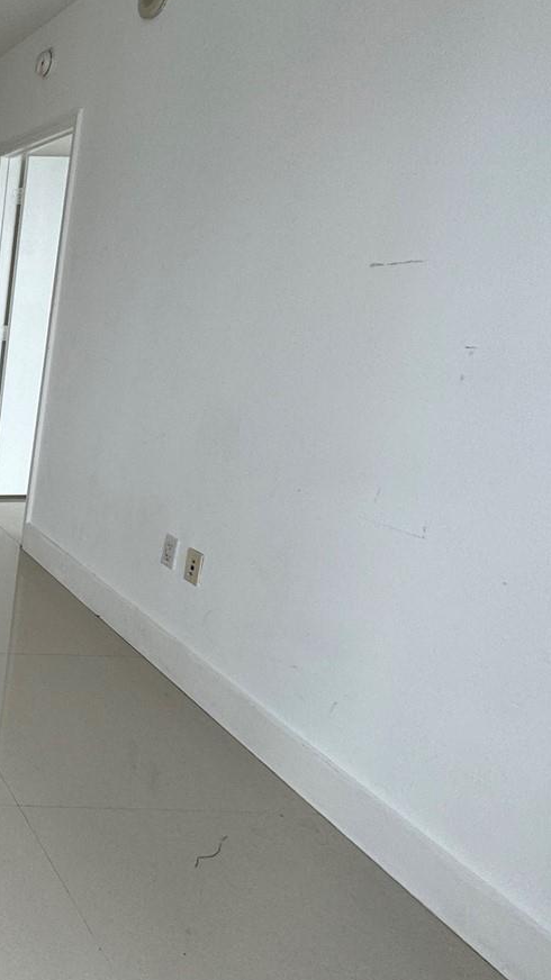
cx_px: -309
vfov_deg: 67.8
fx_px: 728
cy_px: 448
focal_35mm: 28
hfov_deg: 26.7
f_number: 2.2
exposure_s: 1/120
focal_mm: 2.22
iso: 100
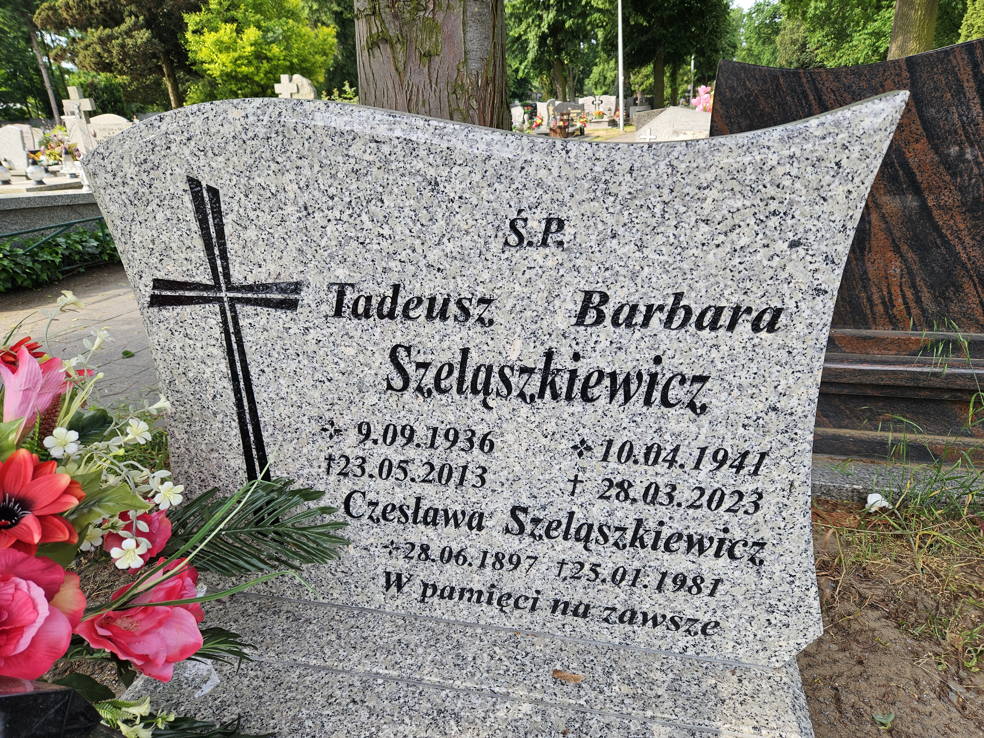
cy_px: 369
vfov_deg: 58.9
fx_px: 654
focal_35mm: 23
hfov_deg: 73.9
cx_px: 492
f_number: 1.8
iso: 25
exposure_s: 1/230
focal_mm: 5.4
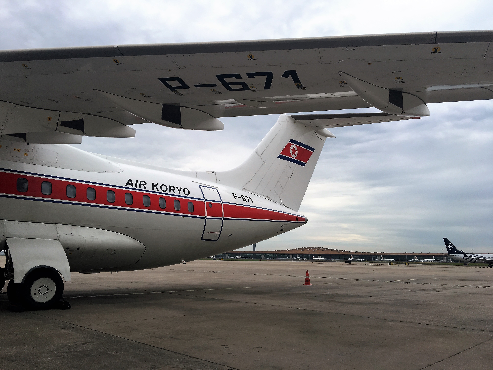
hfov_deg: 61.7
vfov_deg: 48.2
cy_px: 185
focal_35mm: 29
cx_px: 246
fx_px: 413
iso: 25
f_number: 2.2
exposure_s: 1/1241
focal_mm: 4.15
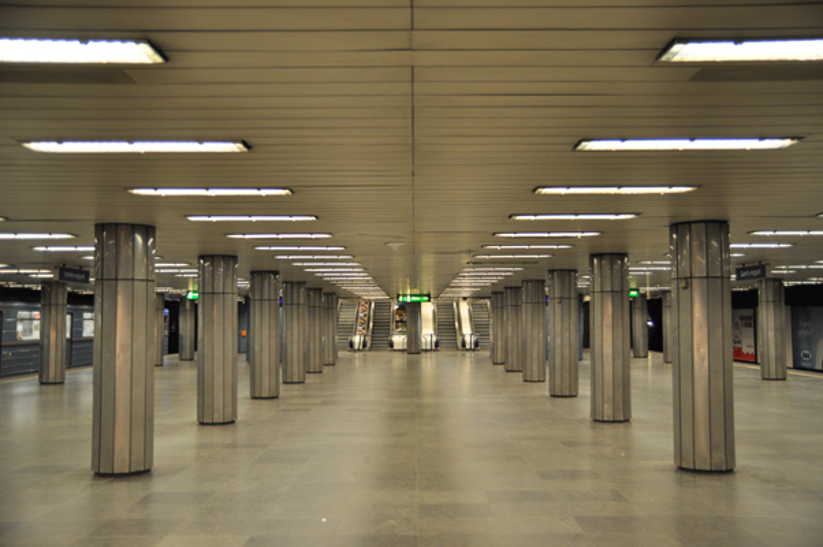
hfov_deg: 57.3
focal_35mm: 33
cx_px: 412
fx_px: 754
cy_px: 274
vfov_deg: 39.9
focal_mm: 22
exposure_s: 1/40
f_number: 3.2
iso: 800
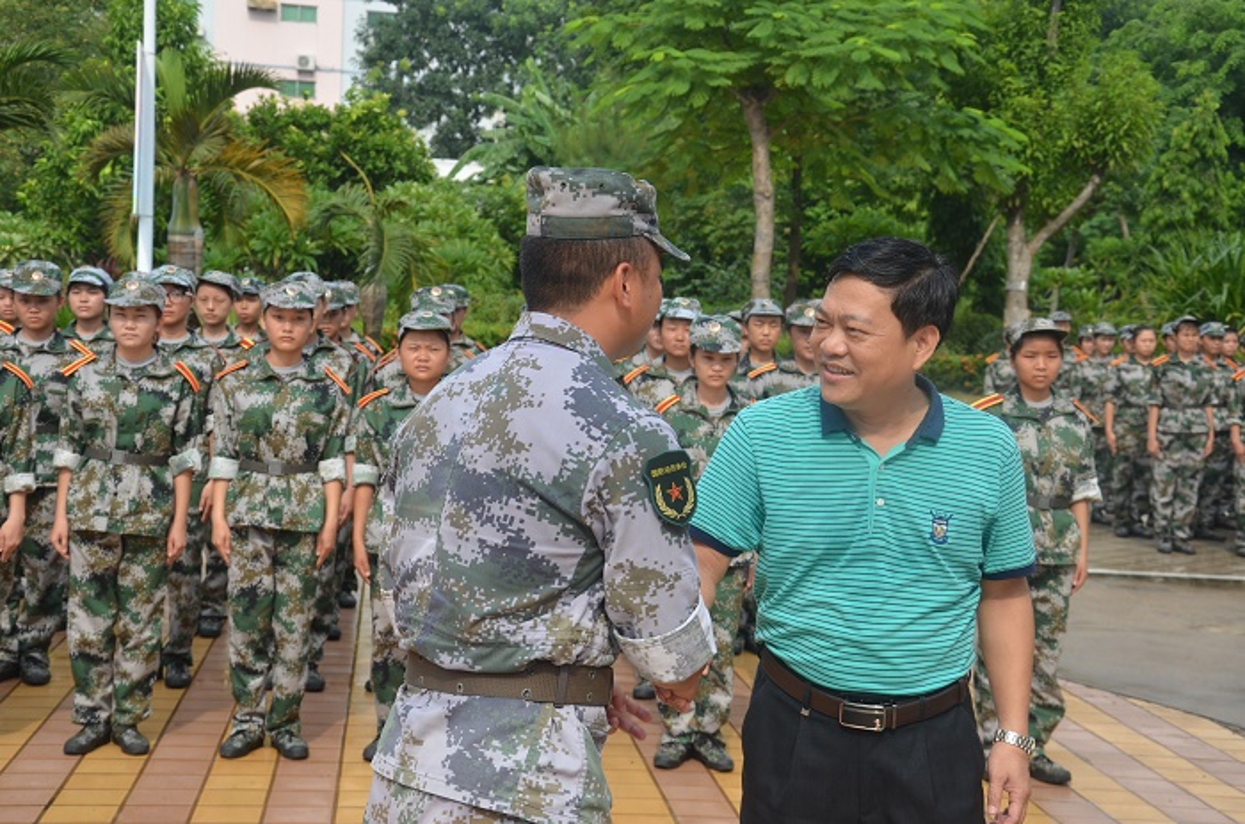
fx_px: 2173
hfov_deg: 32.0
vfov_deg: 21.5
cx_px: 622
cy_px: 412
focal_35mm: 63
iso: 160
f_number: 8
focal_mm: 42
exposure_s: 1/250
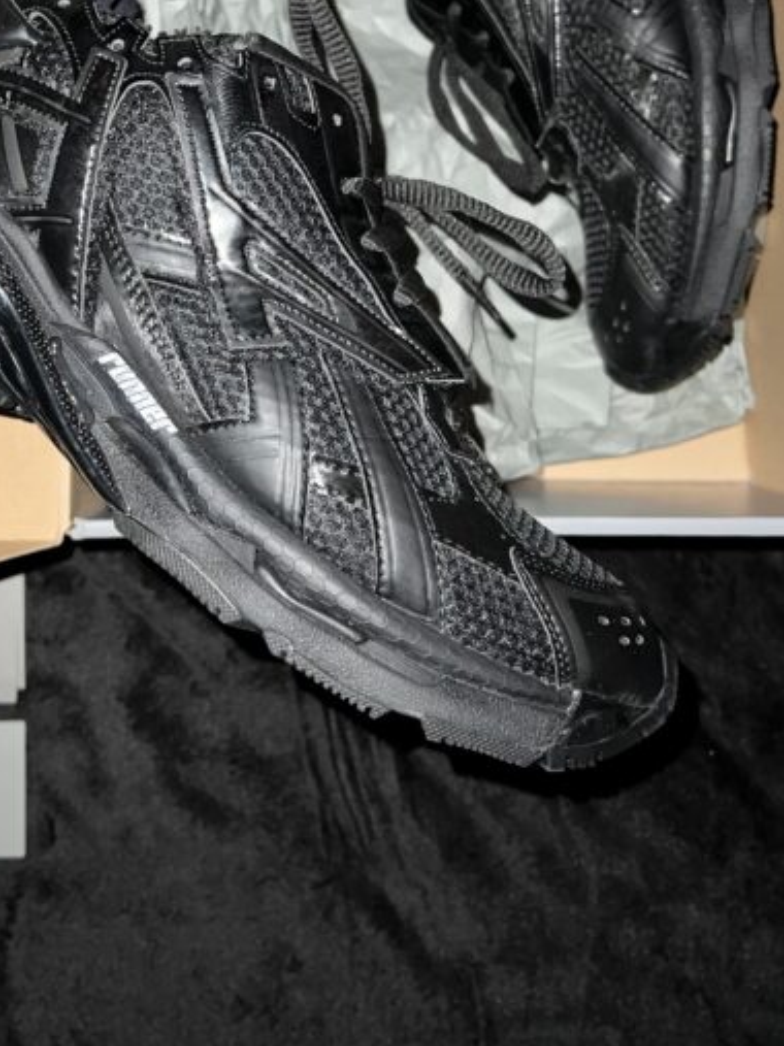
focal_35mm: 41
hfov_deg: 34.8
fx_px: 1239
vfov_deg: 43.9
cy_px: 227
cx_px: 264
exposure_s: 1/4
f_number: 1.5
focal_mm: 5.7
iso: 40
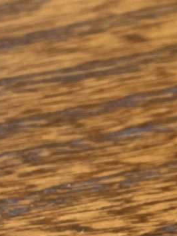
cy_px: 299
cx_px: 152
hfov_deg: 7.9
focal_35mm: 188
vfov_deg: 10.3
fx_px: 1280
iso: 80
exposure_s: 1/121
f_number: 1.6
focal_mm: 4.2
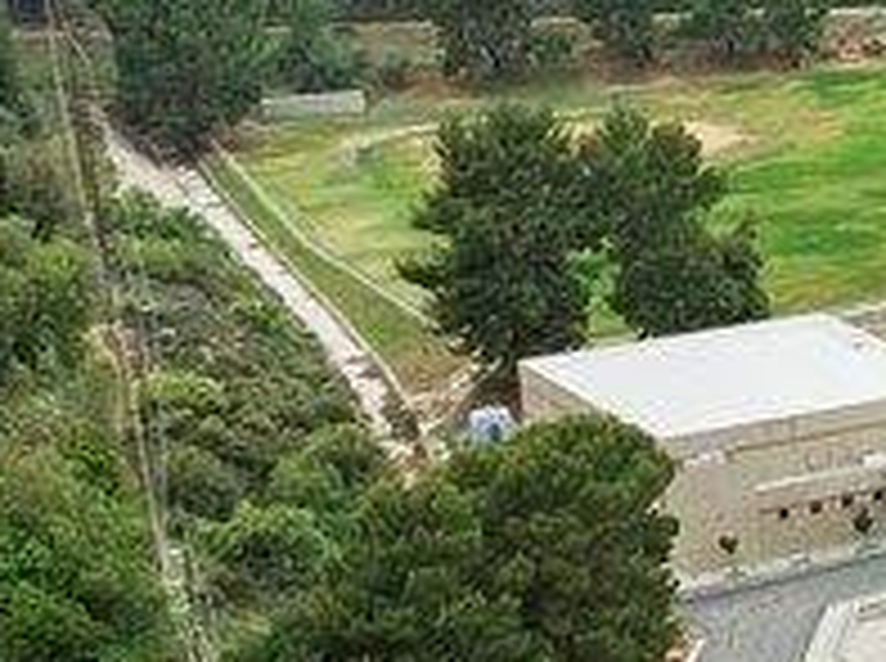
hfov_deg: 12.9
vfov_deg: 11.8
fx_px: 3194
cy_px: 248
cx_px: 1965
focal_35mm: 125
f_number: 2.8
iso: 100
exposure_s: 1/500
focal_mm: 12.29
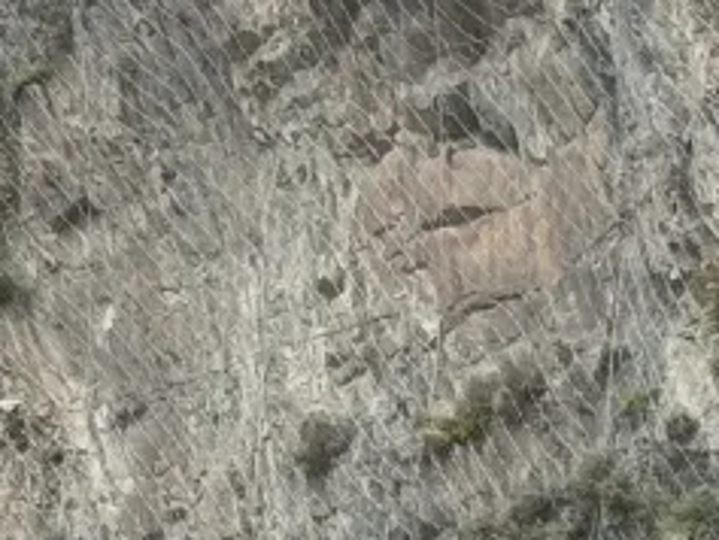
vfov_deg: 5.1
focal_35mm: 292
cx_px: 279
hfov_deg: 6.8
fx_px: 6068
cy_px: 764
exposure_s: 1/1543
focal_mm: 6.76
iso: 64
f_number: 1.78
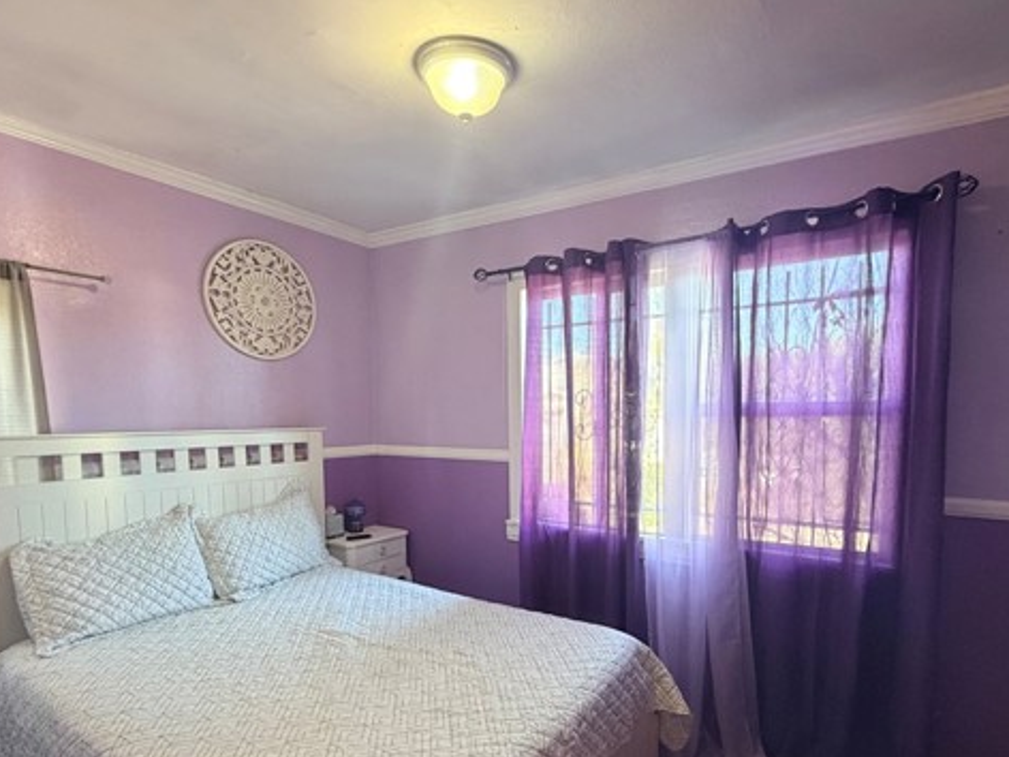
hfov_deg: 84.6
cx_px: 537
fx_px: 554
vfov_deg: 67.9
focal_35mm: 19
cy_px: 458
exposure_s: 1/60
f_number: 2.2
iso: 400
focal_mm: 2.22
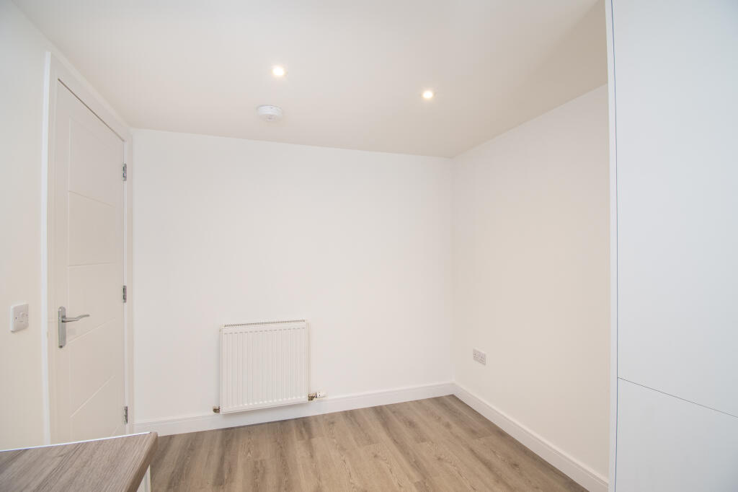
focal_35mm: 15
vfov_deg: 77.3
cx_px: 369
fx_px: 307
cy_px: 246
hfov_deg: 100.4
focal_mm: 10
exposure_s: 1/13
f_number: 8
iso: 250
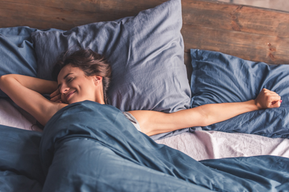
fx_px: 610
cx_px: 140
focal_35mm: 76
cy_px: 104
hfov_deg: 26.7
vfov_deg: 17.9
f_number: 2.8
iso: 640
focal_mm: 70
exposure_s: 1/500
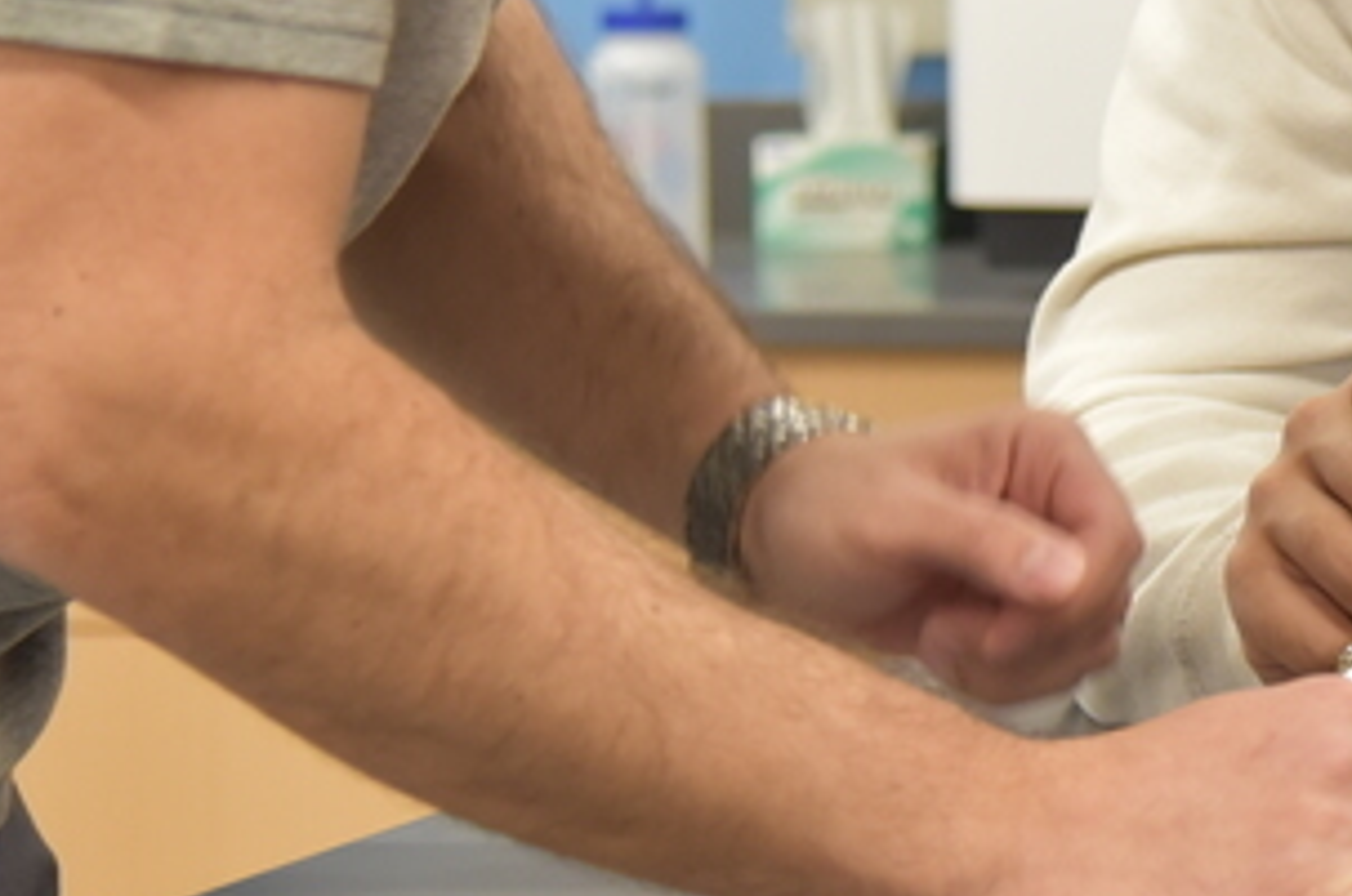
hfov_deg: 11.3
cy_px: 127
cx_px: 1901
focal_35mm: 176
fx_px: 6599
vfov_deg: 7.8
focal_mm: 52
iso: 2000
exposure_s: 1/60
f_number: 4
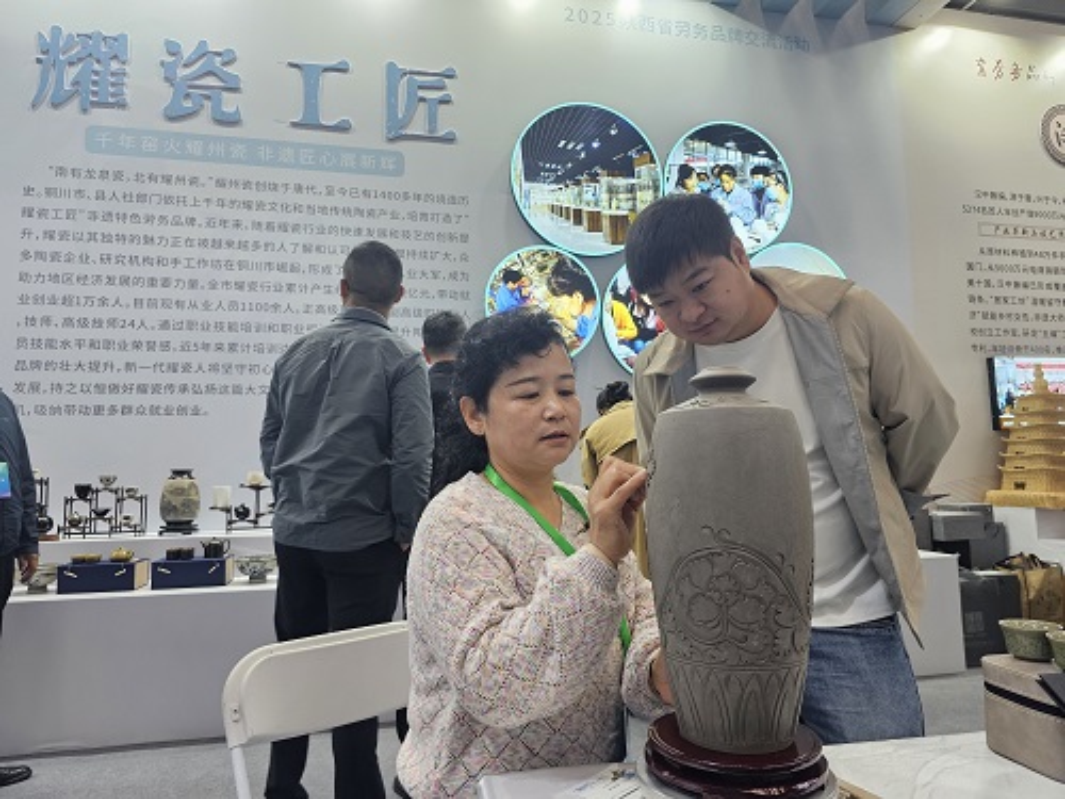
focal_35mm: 23
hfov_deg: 73.9
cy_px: 400
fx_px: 708
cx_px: 532
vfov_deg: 58.9
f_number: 1.7
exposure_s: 1/100
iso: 160
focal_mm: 6.3
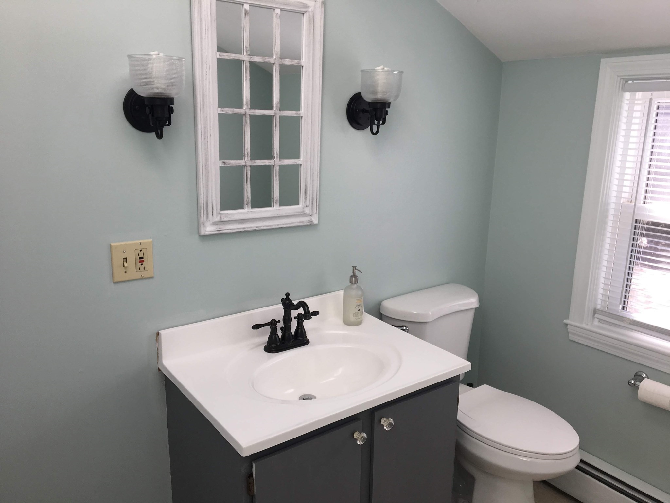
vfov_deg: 48.2
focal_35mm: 29
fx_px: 561
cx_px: 335
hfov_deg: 61.7
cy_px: 252
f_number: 2.2
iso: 25
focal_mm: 4.15
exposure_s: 1/120
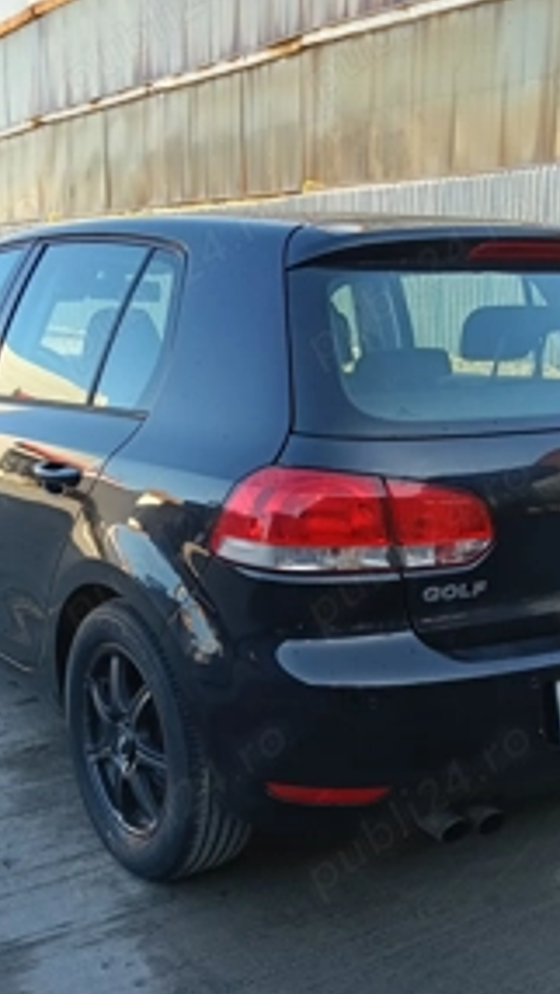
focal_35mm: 41
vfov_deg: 49.1
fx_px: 1082
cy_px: 598
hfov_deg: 29.0
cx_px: 296
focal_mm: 3.98
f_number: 1.8
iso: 64
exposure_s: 1/100
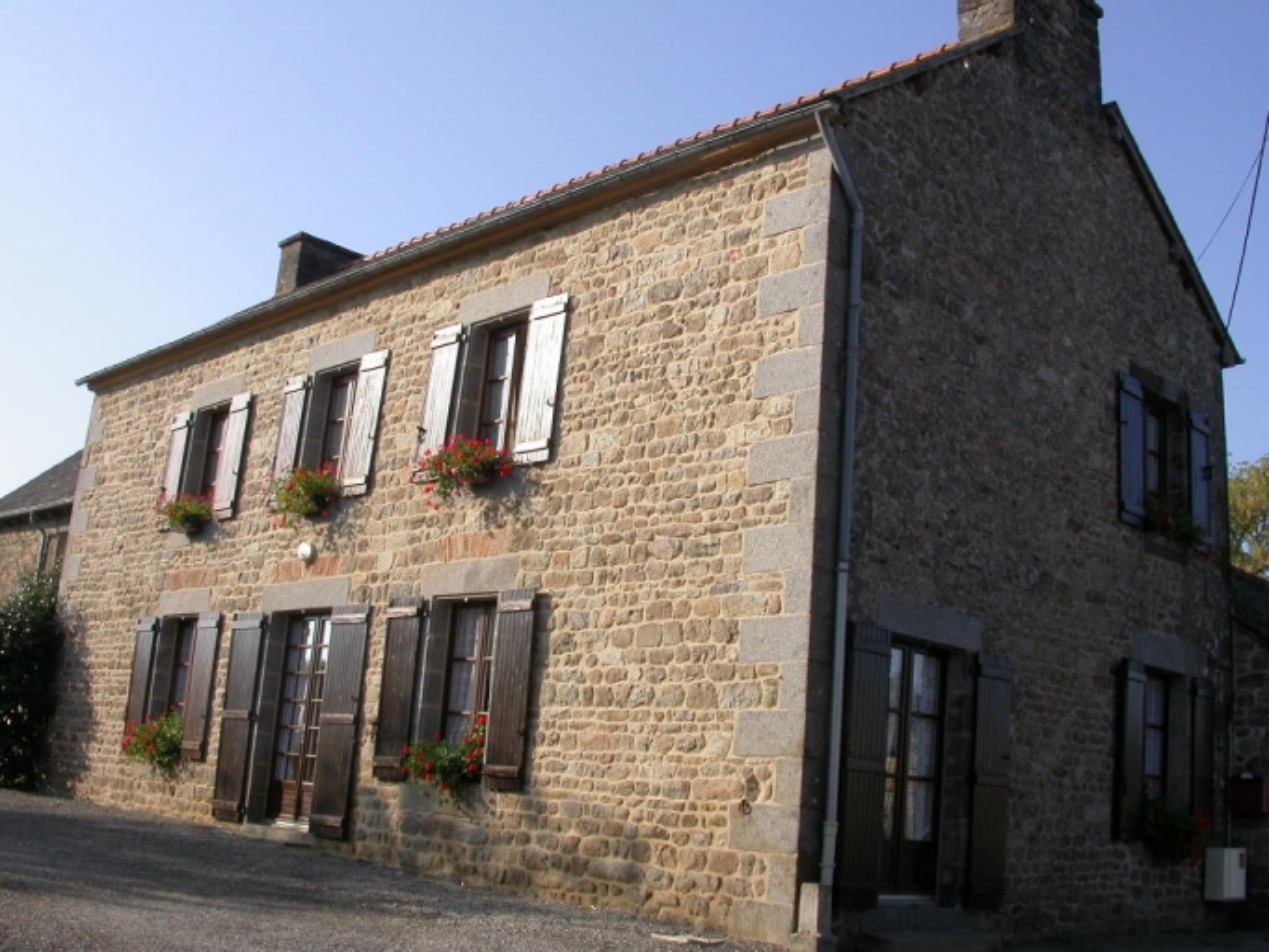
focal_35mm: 38
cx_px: 634
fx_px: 1394
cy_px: 476
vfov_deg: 37.7
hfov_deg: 49.0
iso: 100
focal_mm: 7.85
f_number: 7.5
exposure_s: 1/266
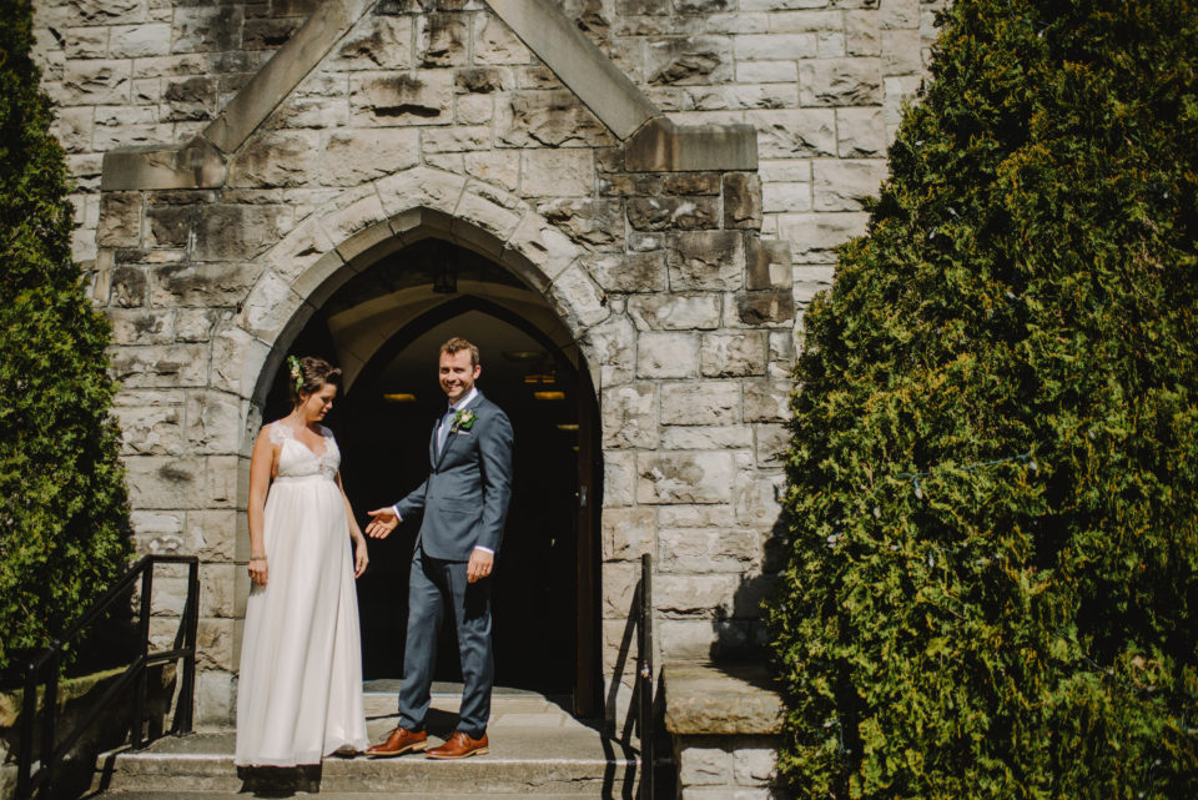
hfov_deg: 54.4
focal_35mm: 35
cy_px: 400
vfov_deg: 37.9
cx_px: 599
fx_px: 1165
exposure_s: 1/4000
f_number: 2.2
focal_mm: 35
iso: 100
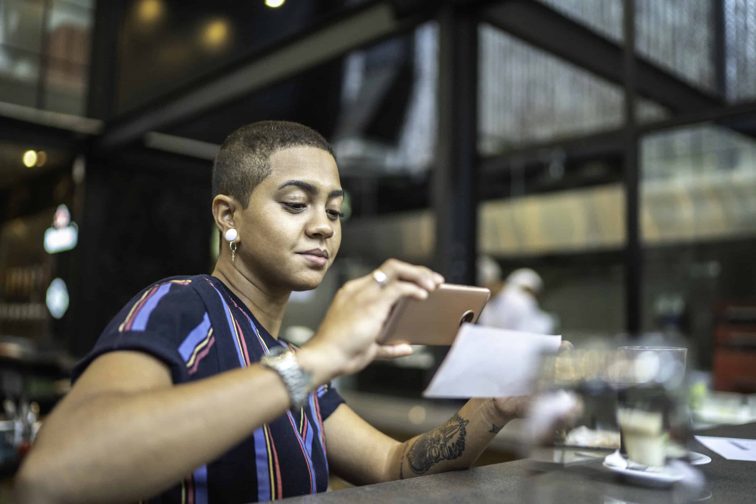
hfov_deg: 54.4
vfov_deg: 37.9
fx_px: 735
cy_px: 252
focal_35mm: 35
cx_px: 378
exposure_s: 1/320
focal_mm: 35
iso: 1250
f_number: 1.4
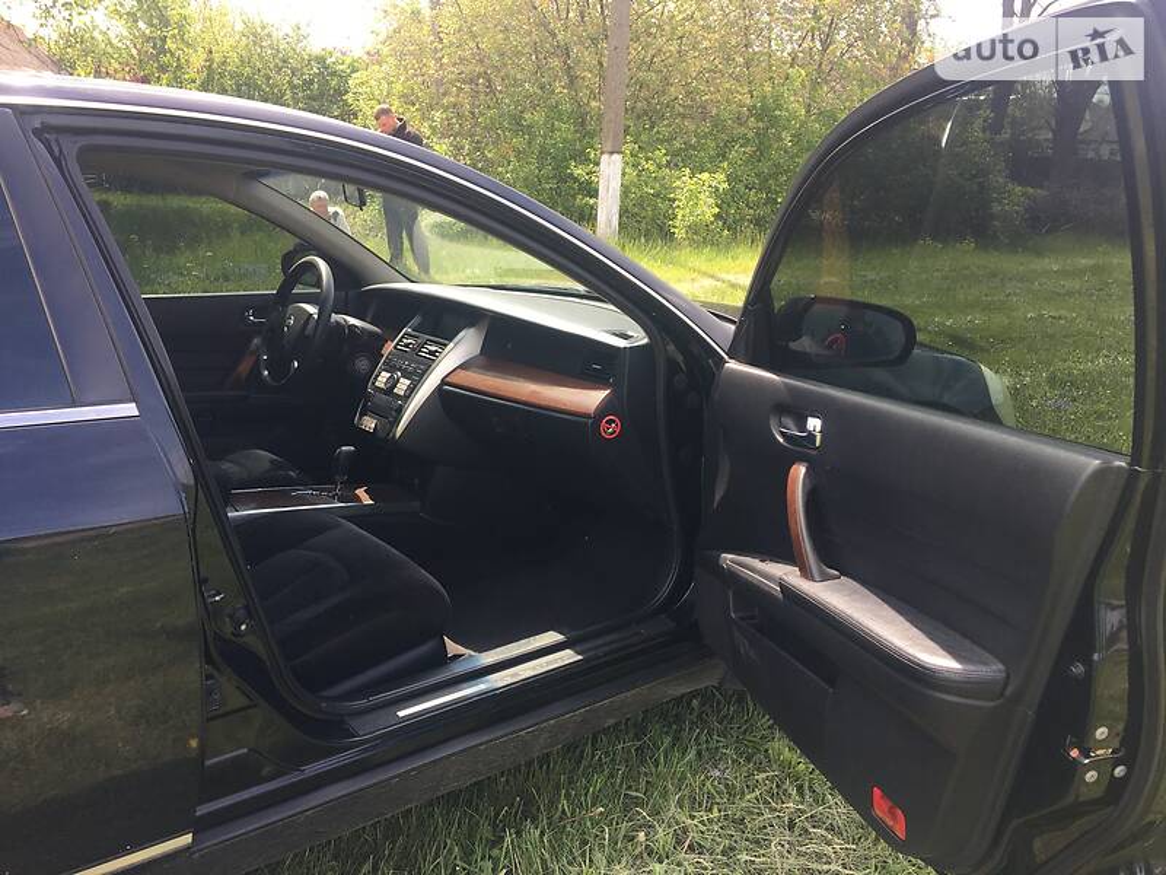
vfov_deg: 48.2
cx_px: 583
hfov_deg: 61.7
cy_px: 438
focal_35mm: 29
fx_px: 977
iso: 25
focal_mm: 4.2
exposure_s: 1/345
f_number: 2.2
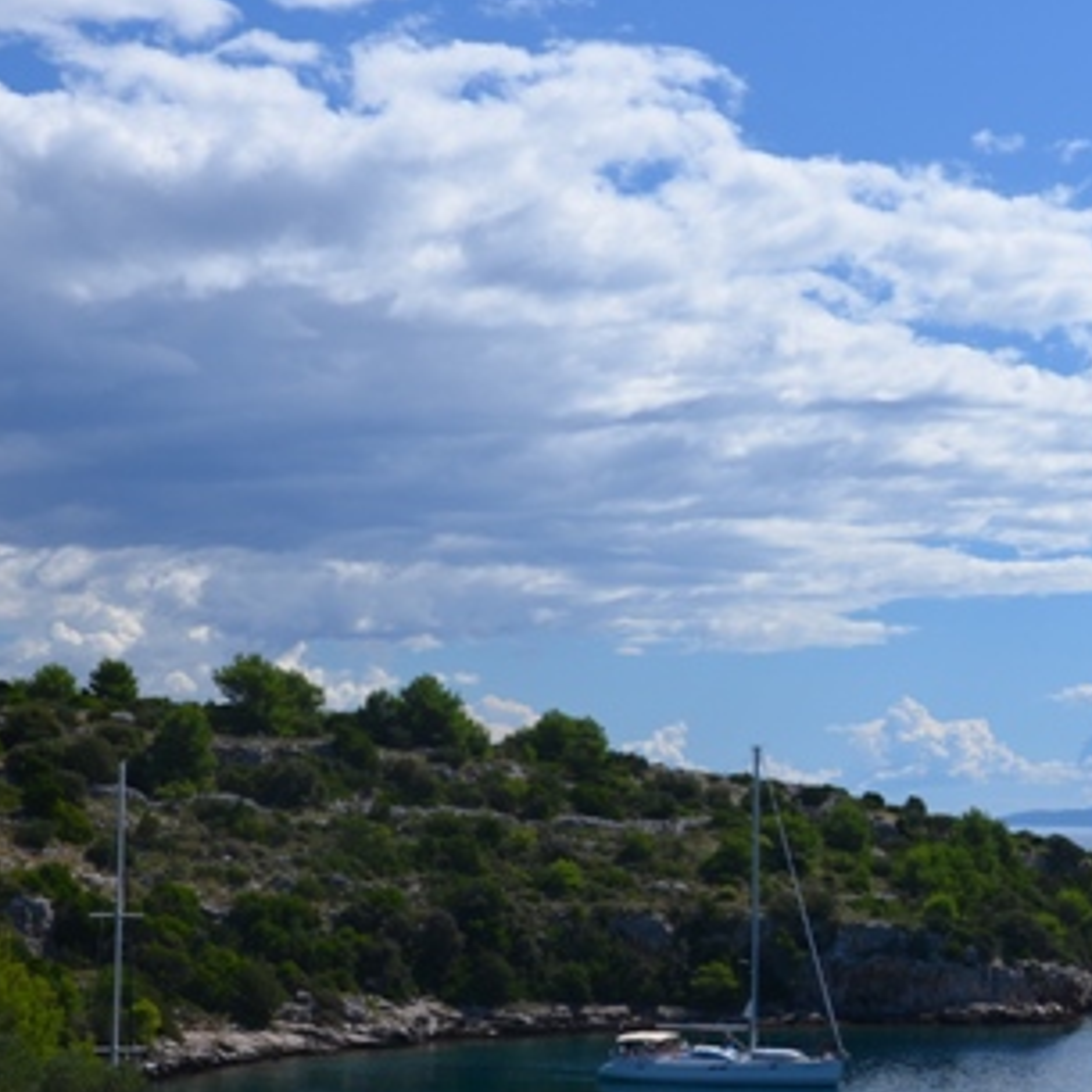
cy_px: 530
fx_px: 2855
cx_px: 1024
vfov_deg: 21.7
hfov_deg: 21.1
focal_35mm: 80
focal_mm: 24
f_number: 8
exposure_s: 1/250
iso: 110
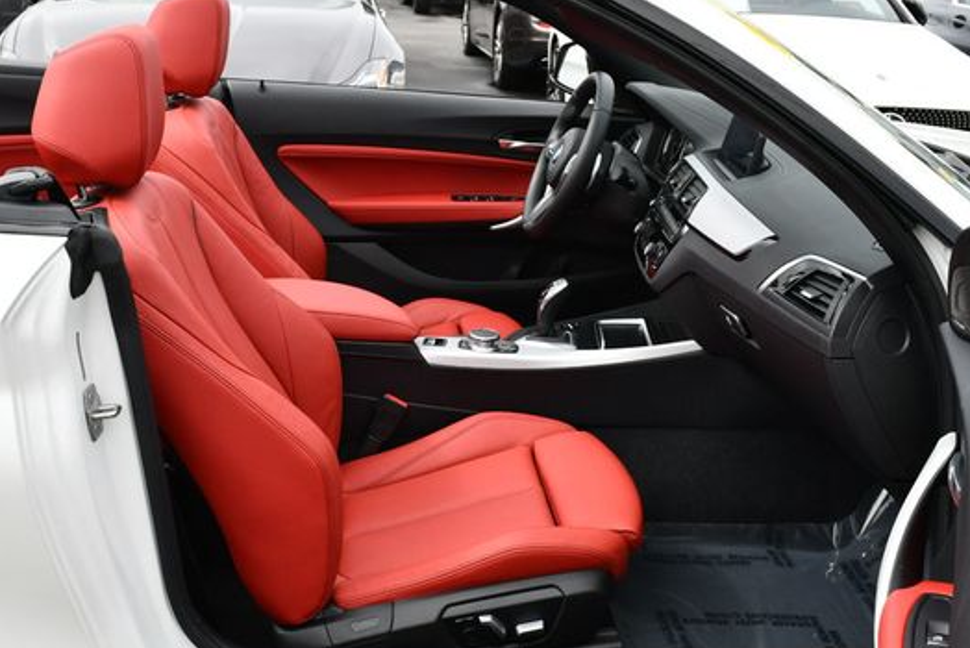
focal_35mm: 44
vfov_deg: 30.5
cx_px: 441
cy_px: 348
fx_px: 1186
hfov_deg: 44.4
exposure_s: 1/250
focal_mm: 18
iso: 200
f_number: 7.1
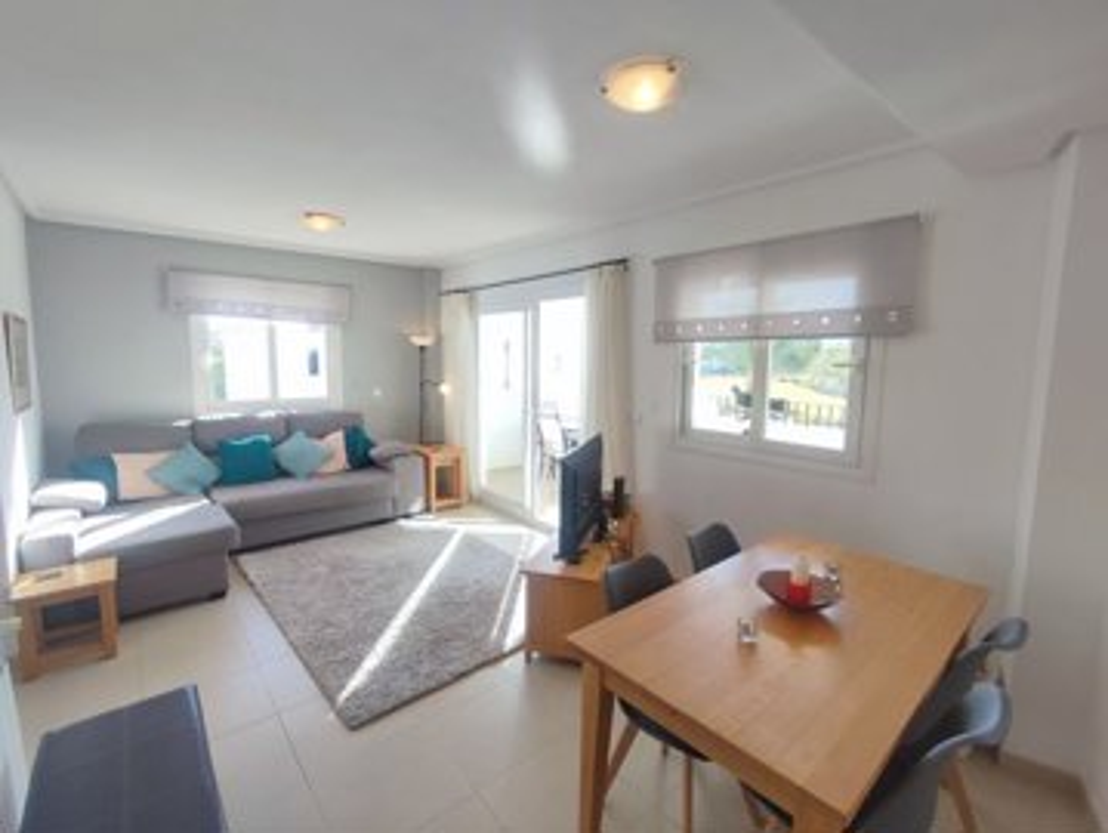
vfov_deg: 78.2
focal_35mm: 16
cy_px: 416
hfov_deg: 94.4
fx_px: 513
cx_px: 554
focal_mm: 1.65
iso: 50
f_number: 2.2
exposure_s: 1/146
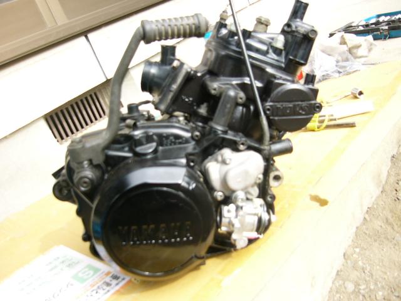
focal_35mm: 35
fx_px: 405
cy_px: 150
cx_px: 200
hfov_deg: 52.6
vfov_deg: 40.7
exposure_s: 1/80
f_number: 2.8
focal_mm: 5.8
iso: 50
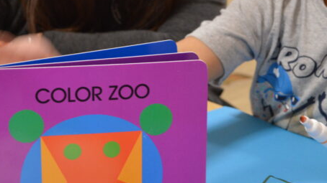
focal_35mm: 85
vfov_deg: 14.0
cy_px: -8
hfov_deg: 25.0
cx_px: 189
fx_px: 737
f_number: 4
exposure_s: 1/15
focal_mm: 24
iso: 1000
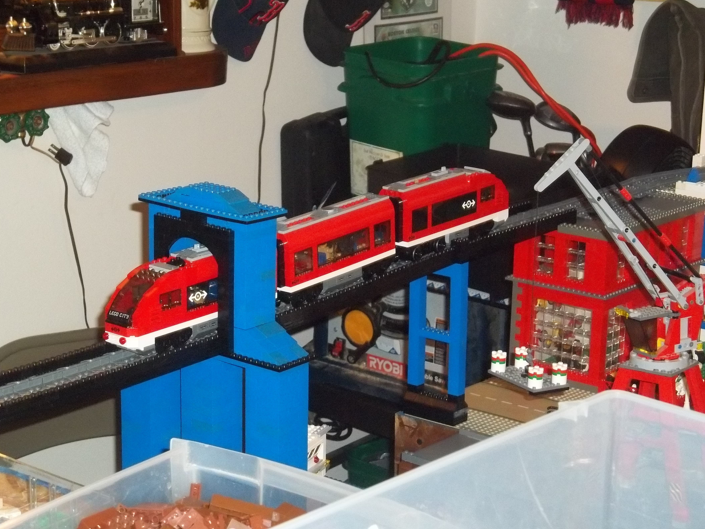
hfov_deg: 22.5
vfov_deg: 17.0
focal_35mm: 87
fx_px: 1772
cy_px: 263
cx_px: 350
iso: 400
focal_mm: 15.4
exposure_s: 1/50
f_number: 4.5
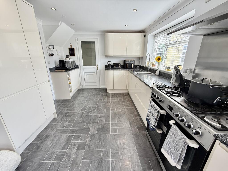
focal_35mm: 14
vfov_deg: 85.7
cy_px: 86
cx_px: 114
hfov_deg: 102.1
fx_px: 92
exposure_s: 1/99
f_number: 2.2
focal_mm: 2.22
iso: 80
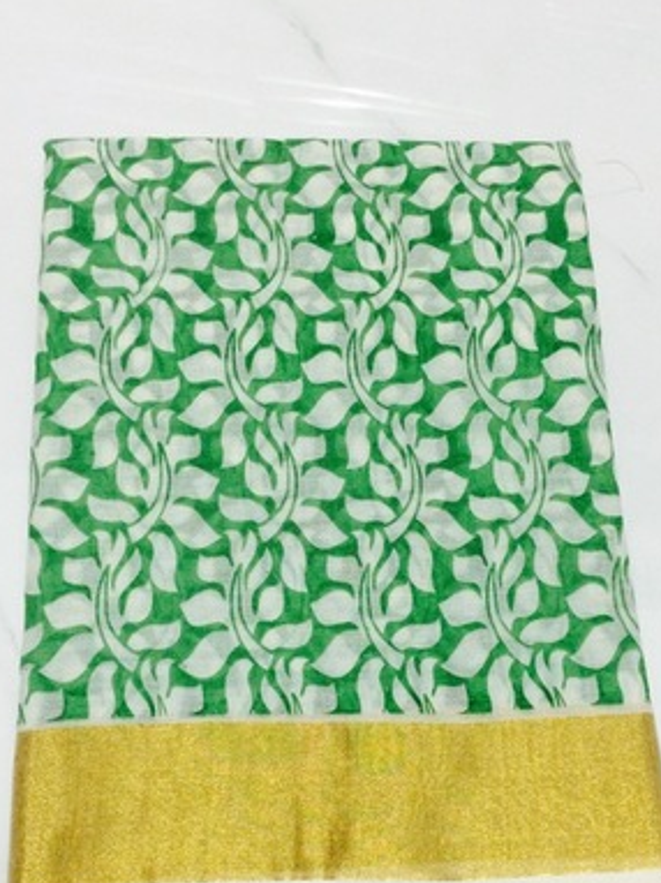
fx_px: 969
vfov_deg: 48.5
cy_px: 557
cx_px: 332
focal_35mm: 38
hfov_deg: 37.7
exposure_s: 1/33
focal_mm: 4.15
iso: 160
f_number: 2.2
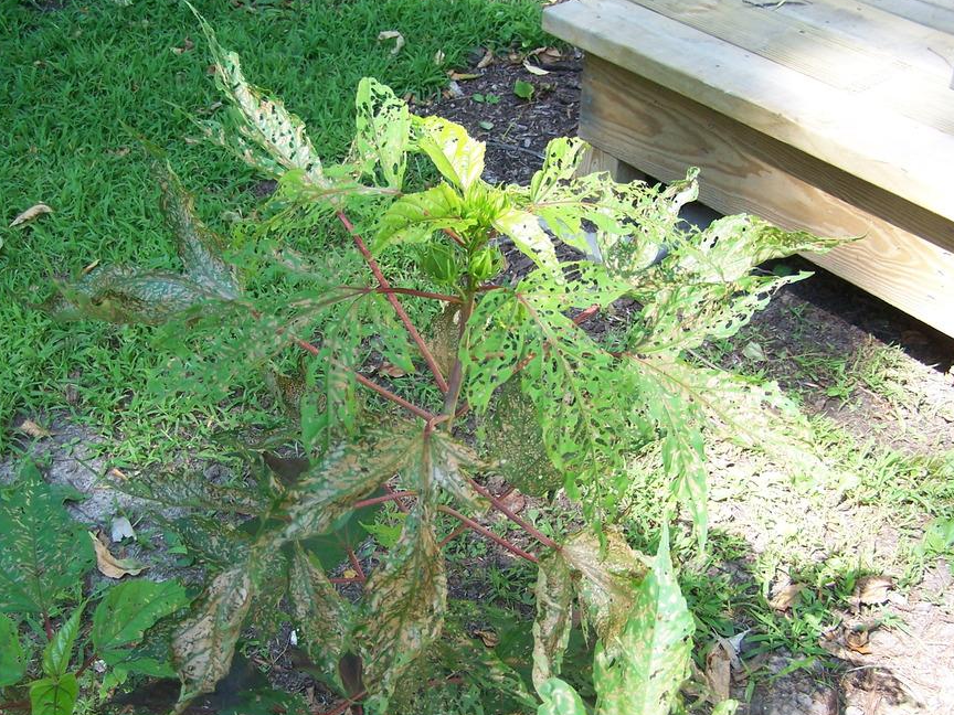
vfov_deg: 32.9
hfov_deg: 42.9
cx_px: 420
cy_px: 382
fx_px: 1213
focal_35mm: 44
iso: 80
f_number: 2.8
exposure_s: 1/80
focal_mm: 6.3
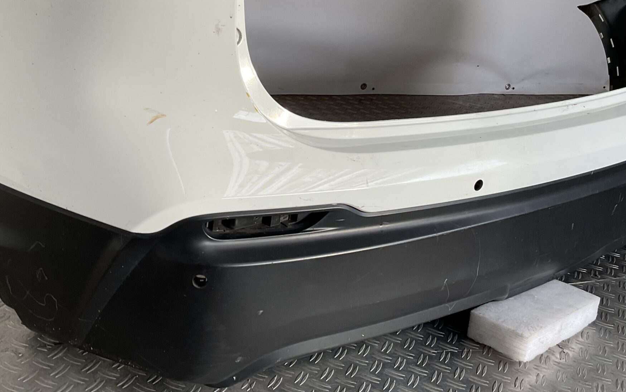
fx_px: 768
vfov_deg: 28.5
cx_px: 321
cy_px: 165
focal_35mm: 45
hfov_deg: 44.4
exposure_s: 1/120
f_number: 1.8
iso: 25
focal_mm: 3
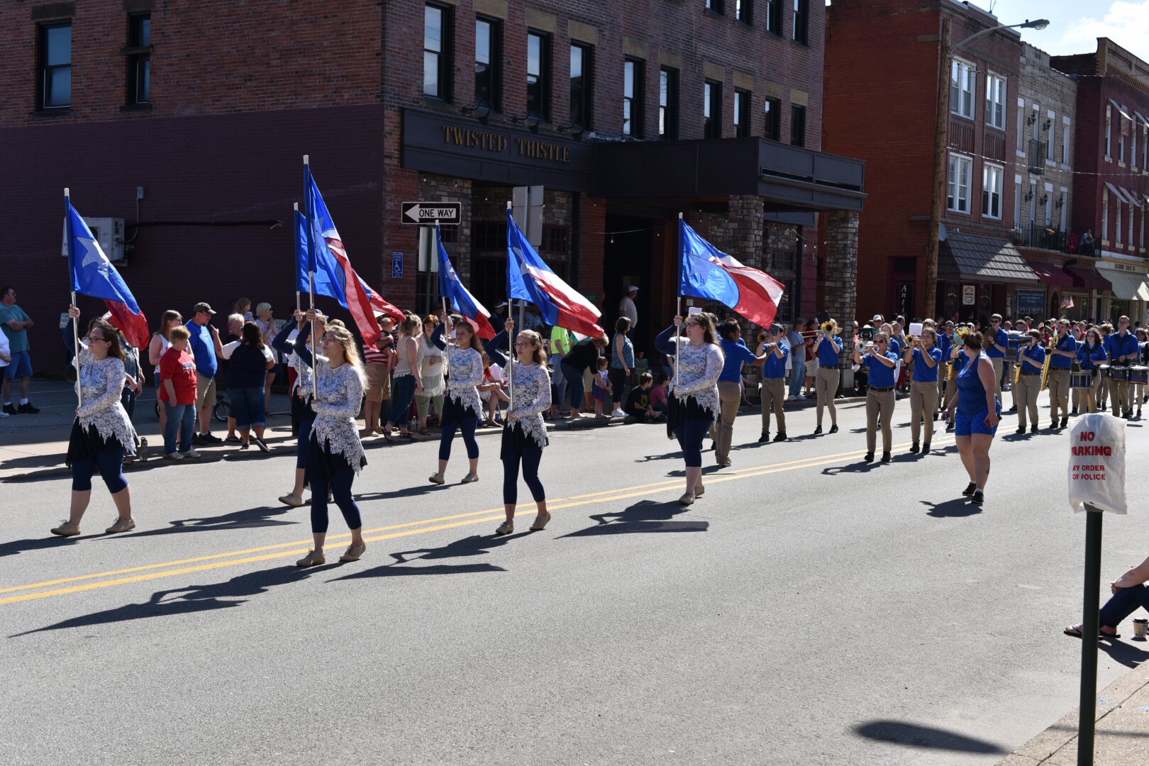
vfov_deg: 27.0
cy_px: 383
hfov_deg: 39.6
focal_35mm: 50
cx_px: 574
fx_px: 1596
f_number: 6.3
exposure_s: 1/400
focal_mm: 50
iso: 100
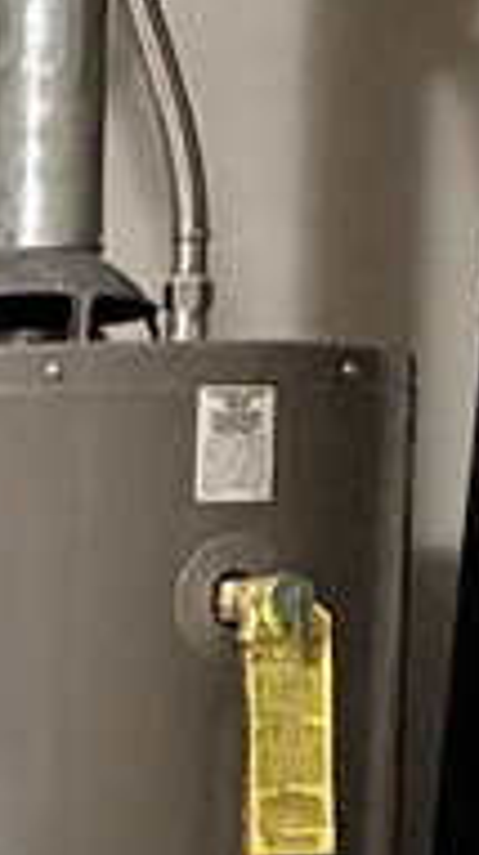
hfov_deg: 9.5
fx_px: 2605
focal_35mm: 115
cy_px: 962
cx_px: -618
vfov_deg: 17.9
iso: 500
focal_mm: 2.22
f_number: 2.2
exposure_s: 1/60
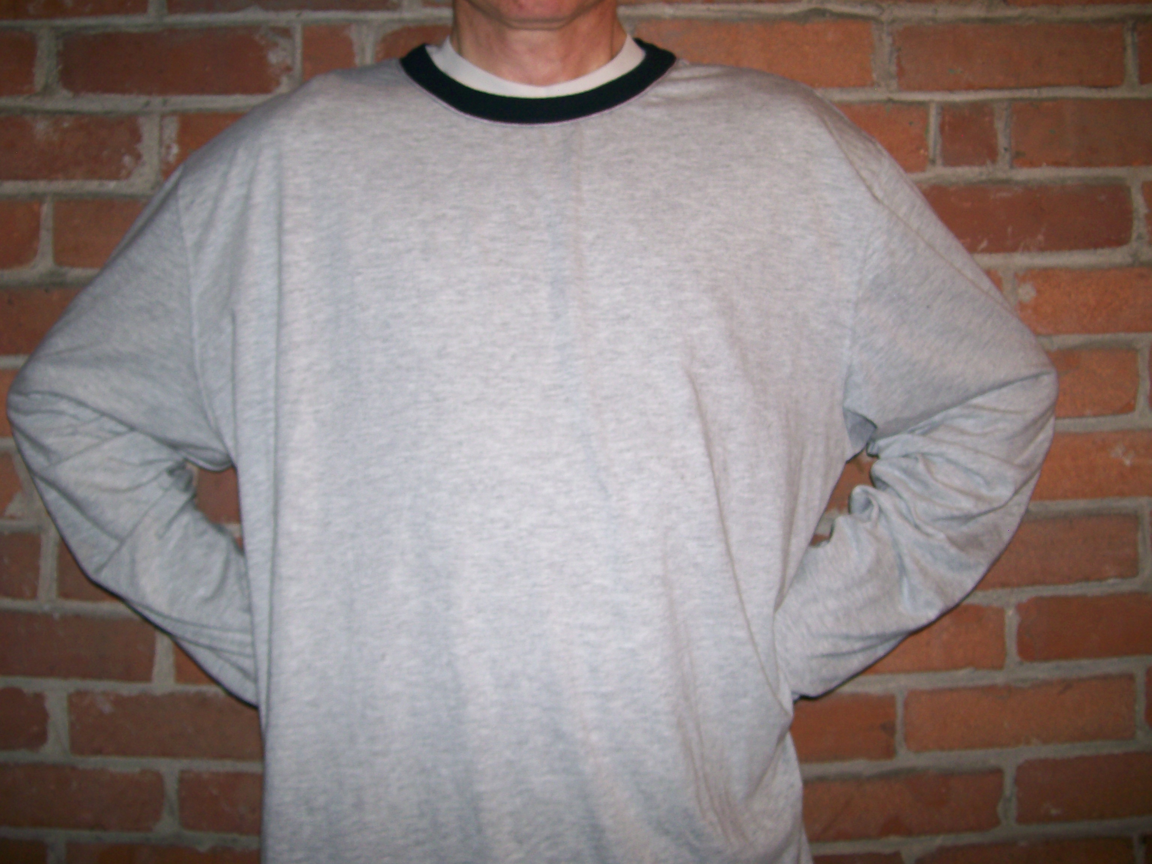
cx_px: 576
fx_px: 1198
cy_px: 432
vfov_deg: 39.7
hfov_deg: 51.4
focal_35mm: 36
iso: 80
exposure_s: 1/64
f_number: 2.7
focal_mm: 6
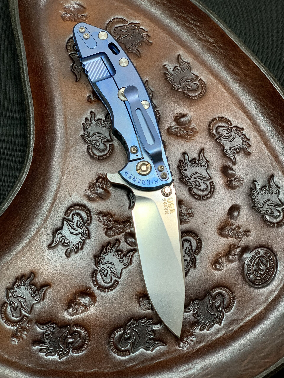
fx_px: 569
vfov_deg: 36.8
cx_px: 142
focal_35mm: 52
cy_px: 189
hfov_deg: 28.0
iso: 80
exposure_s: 1/50
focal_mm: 6
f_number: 2.4
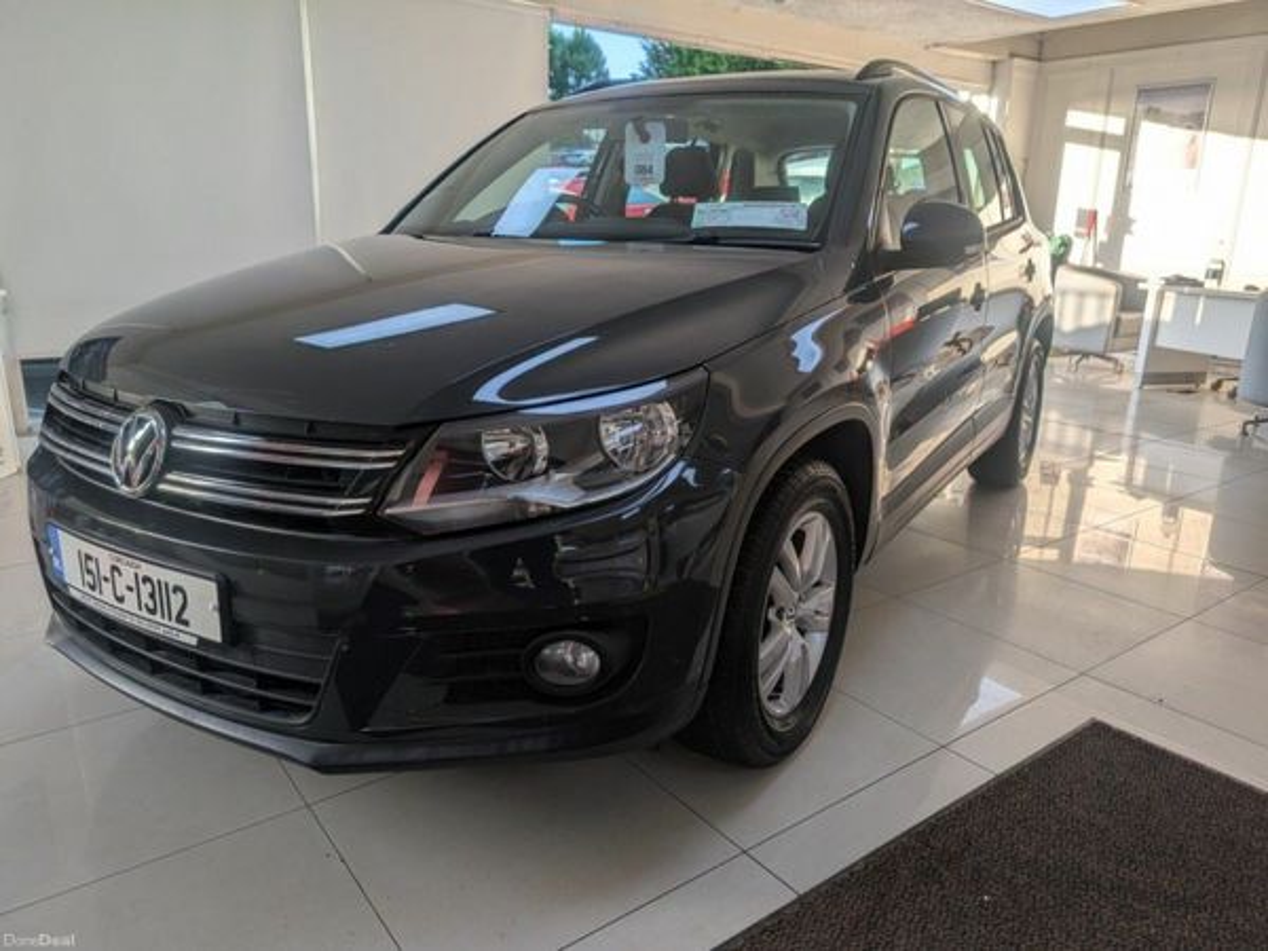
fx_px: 879
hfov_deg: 71.6
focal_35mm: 24
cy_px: 476
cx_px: 634
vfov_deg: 56.8
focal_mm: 6.9
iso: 21
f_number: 1.68
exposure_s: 1/150
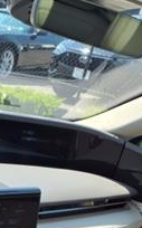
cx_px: -85
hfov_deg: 13.5
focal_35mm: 90
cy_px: 258
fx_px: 559
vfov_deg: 21.7
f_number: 1.9
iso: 40
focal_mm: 3.58
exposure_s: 1/556
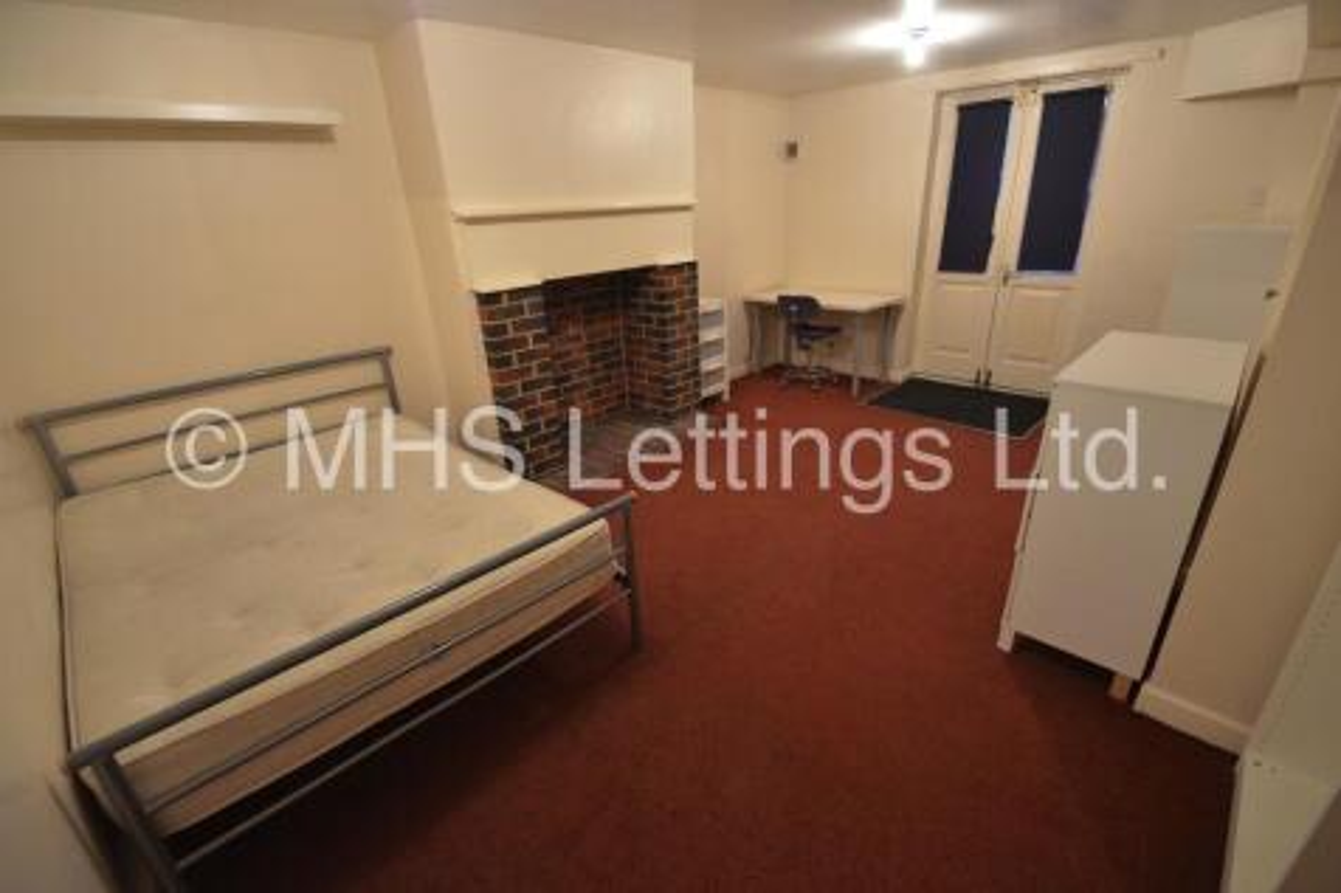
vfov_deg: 77.3
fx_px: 559
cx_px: 670
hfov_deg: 100.4
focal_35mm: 15
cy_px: 446
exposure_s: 1/50
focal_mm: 10
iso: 1000
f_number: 4.5
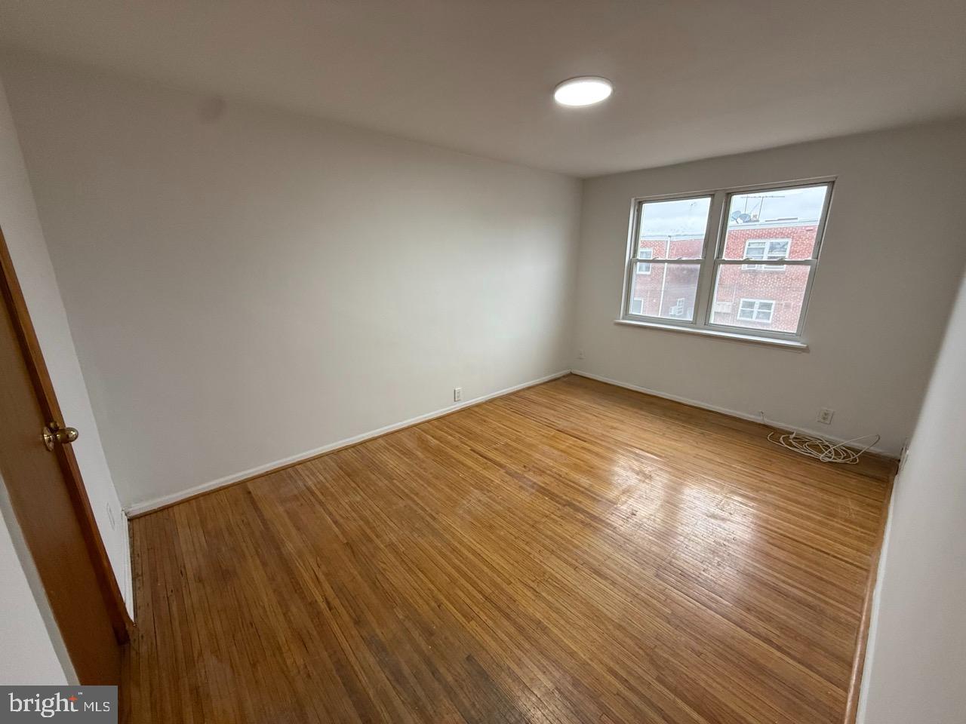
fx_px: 391
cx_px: 483
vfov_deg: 85.7
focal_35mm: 14
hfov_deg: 102.1
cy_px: 362
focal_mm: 2.22
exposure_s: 1/120
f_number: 2.2
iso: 200
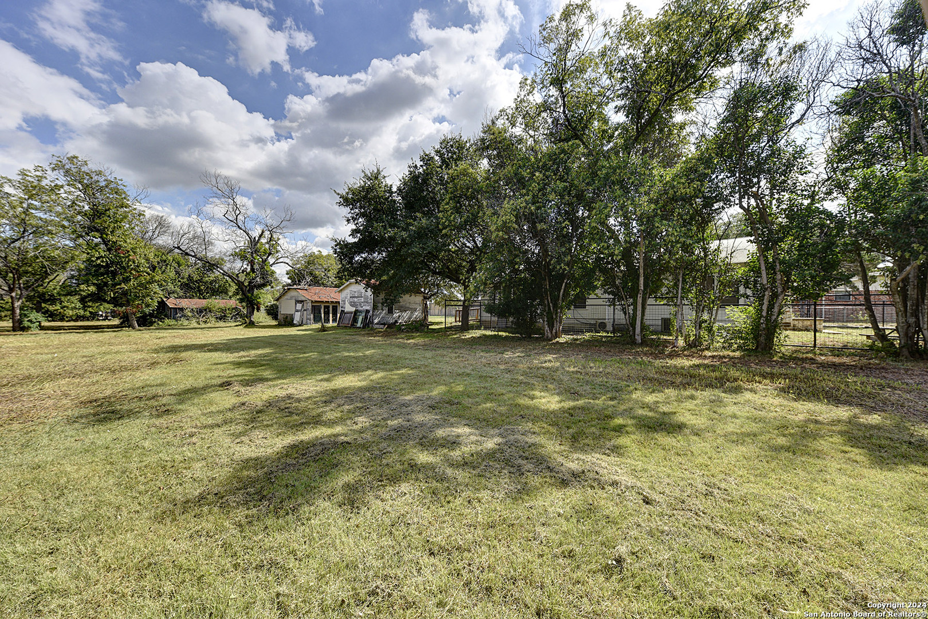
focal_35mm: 12
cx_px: 464
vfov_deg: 90.0
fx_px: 309
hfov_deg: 112.6
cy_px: 310
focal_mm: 12
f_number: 8
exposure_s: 1/640
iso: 400
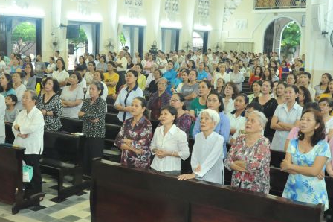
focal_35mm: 52
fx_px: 481
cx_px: 129
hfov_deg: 38.0
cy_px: 128
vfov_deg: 25.9
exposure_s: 1/80
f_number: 5.6
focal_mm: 31
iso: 2500
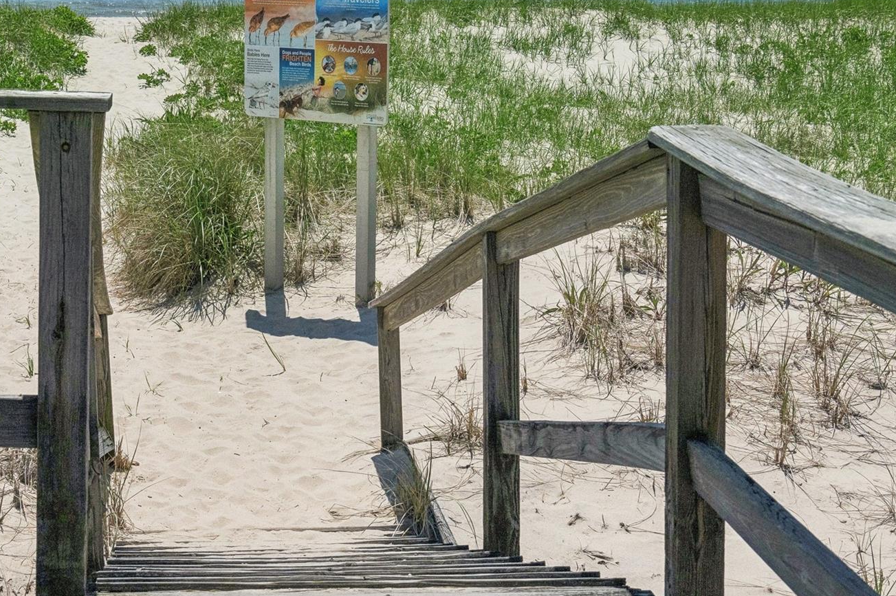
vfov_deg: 17.6
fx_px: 1915
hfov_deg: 26.1
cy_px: 156
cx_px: 257
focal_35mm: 77
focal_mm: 33
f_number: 8
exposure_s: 1/6400
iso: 400
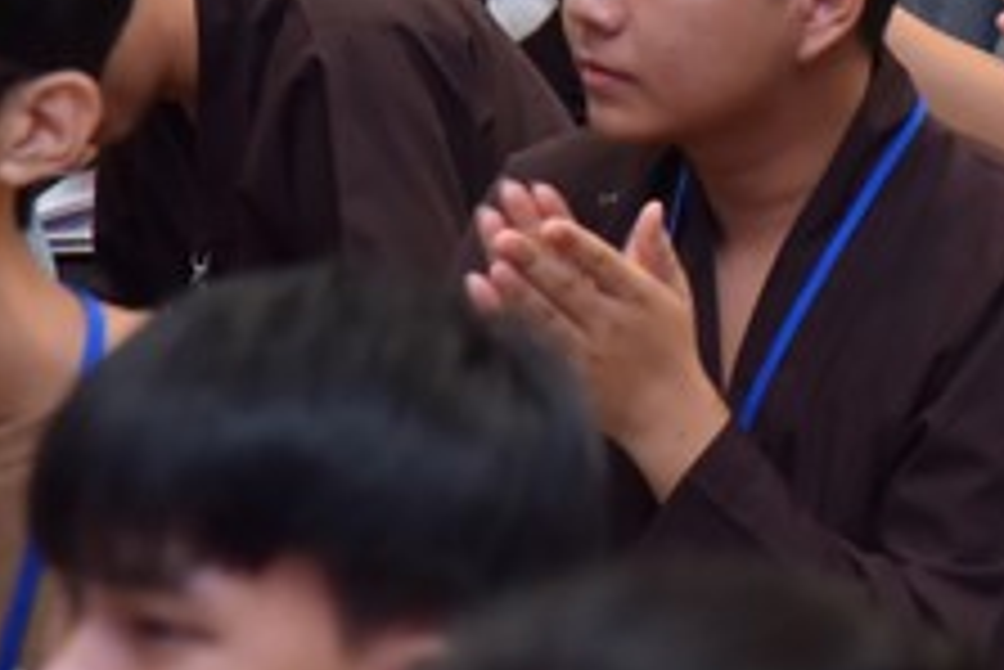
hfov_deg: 5.9
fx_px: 9739
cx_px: 1274
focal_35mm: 349
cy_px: -106
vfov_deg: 3.9
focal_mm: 120
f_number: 5.6
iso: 1250
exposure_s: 1/125
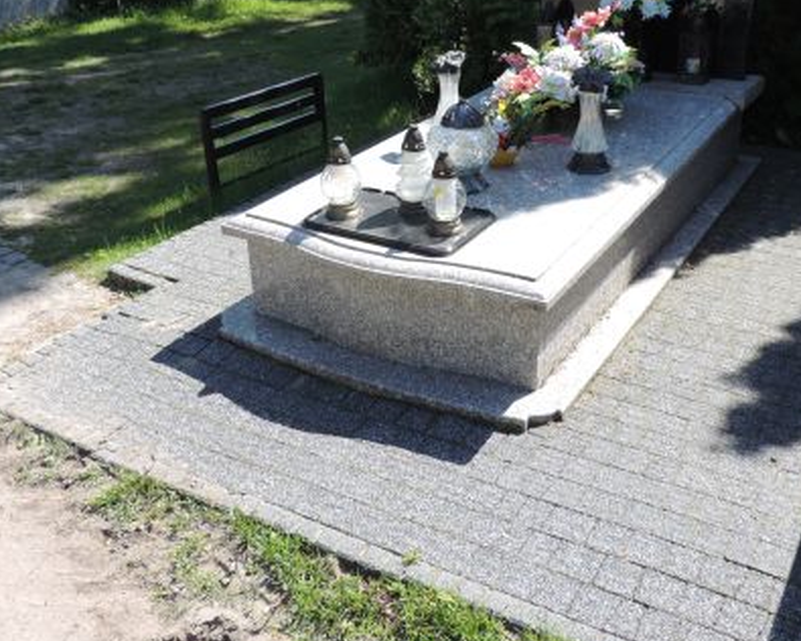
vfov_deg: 38.7
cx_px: 434
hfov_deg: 47.9
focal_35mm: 38
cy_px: 213
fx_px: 901
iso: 80
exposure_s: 1/400
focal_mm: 4.3
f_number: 3
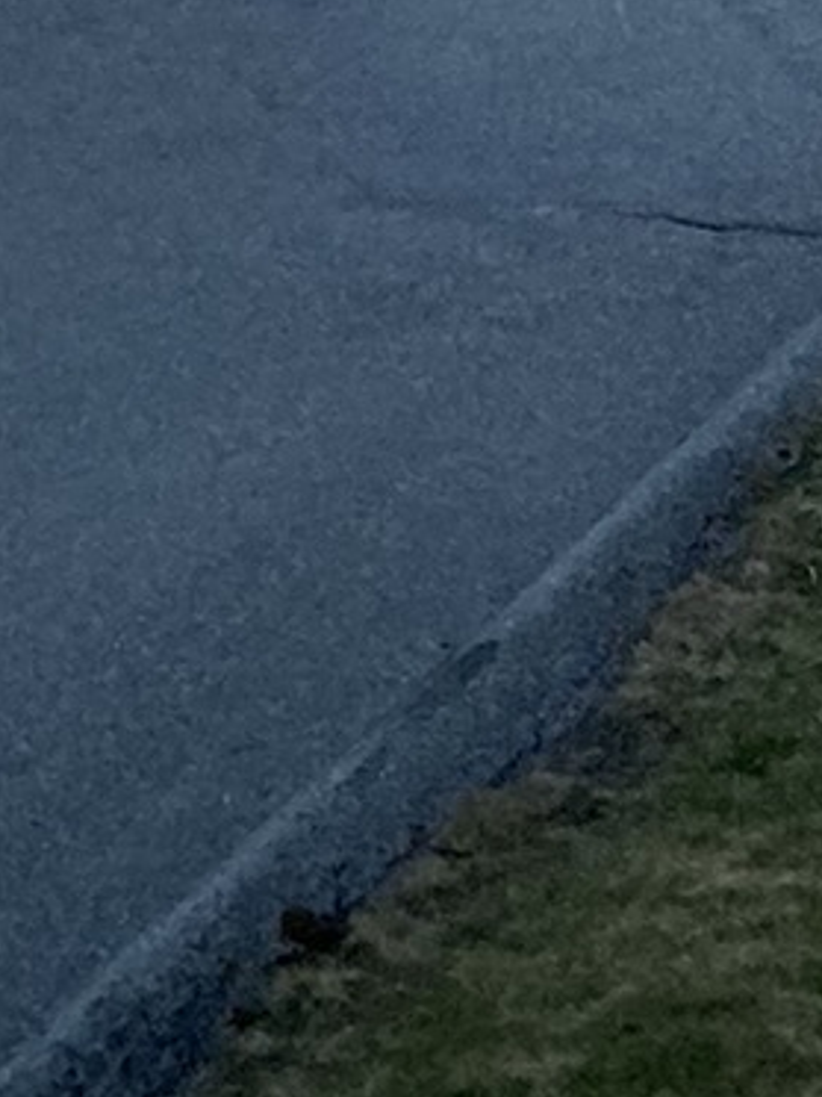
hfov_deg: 9.9
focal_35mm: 143
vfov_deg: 11.7
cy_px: -1415
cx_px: 1447
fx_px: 4528
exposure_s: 1/101
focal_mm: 4.25
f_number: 1.8
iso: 125
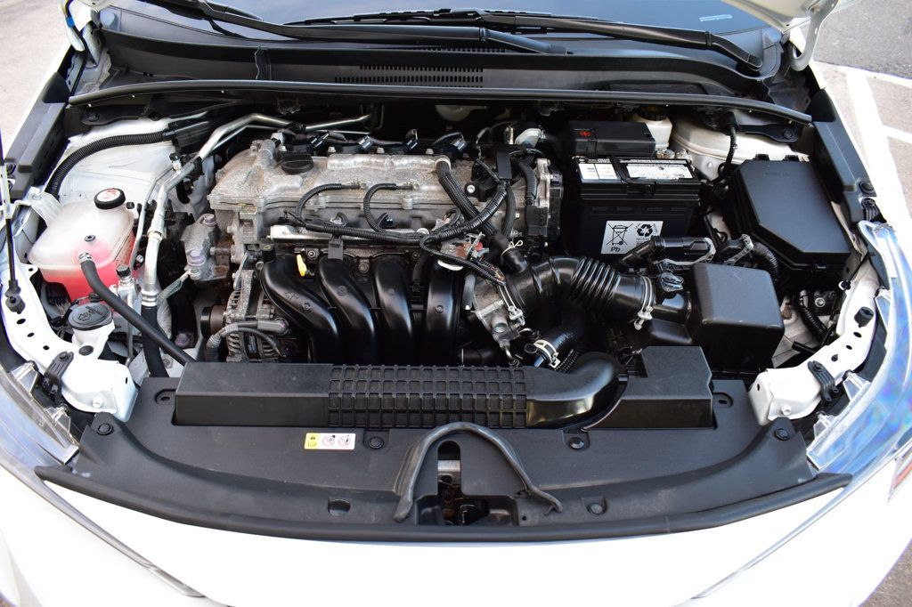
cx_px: 456
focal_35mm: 27
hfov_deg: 67.4
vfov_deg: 47.9
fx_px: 684
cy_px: 304
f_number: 6.3
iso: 450
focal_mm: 18
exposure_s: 1/15
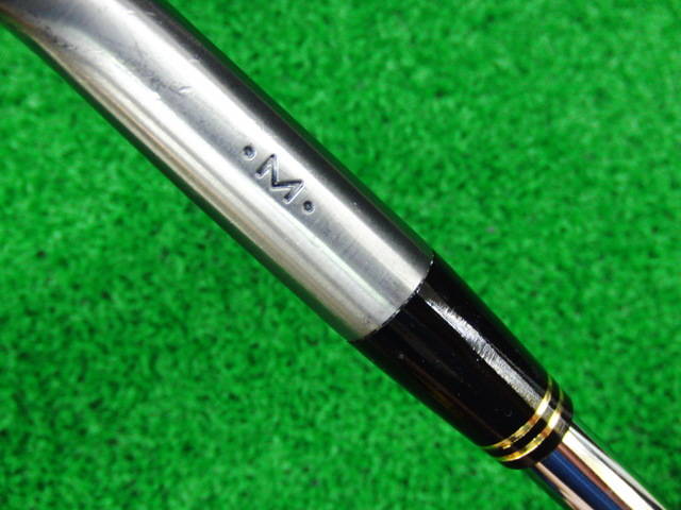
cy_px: 255
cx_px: 340
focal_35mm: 37
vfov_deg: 38.7
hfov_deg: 50.1
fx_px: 728
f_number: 3.6
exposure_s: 1/30
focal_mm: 6.42
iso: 400
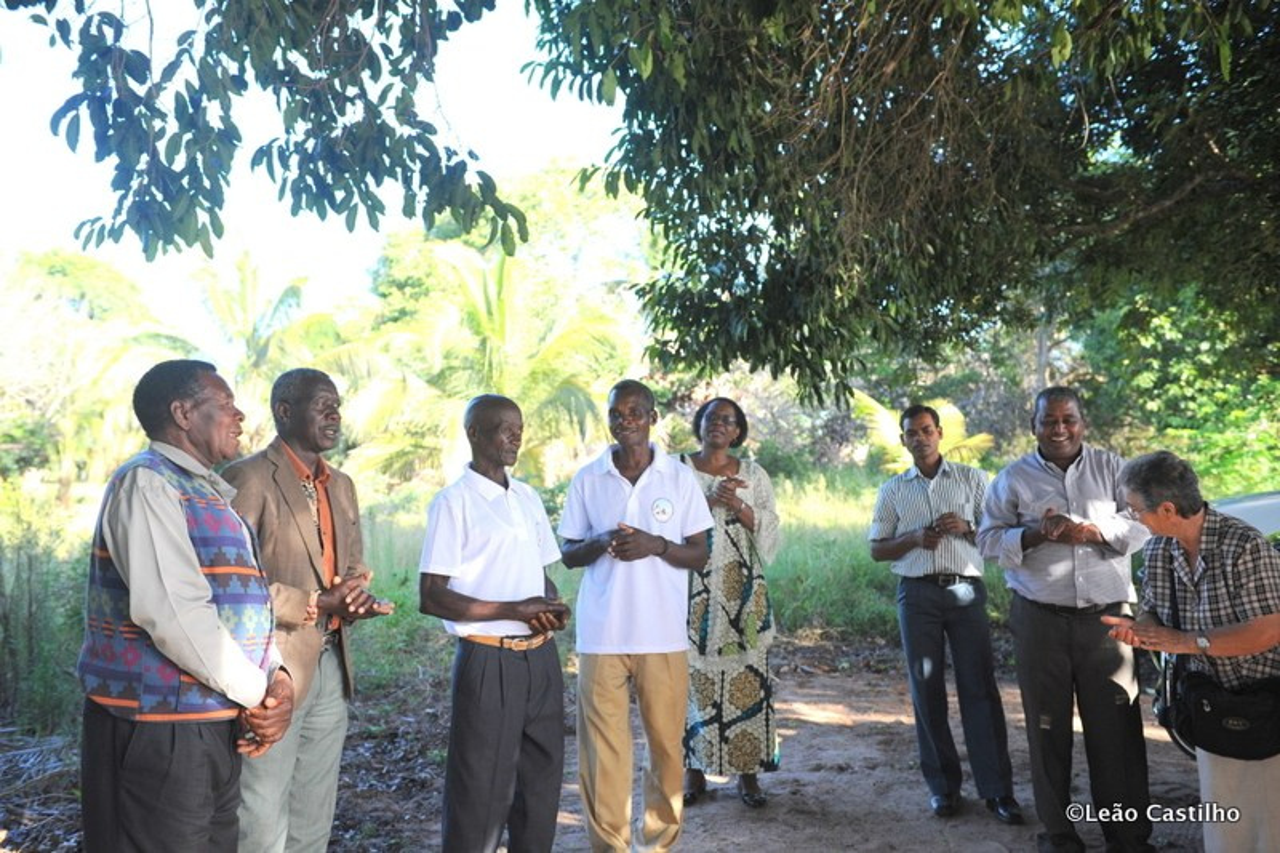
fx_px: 1280
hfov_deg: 53.1
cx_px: 640
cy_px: 426
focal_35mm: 36
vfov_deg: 36.9
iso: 640
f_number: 3.5
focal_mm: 36
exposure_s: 1/640
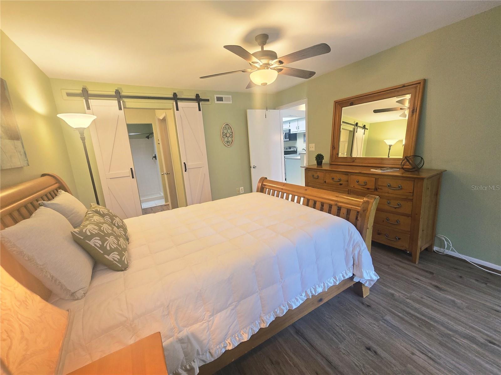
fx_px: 188
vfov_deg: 89.9
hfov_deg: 106.2
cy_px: 188
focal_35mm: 13
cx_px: 250
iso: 250
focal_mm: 2.2
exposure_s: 1/60
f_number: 2.2
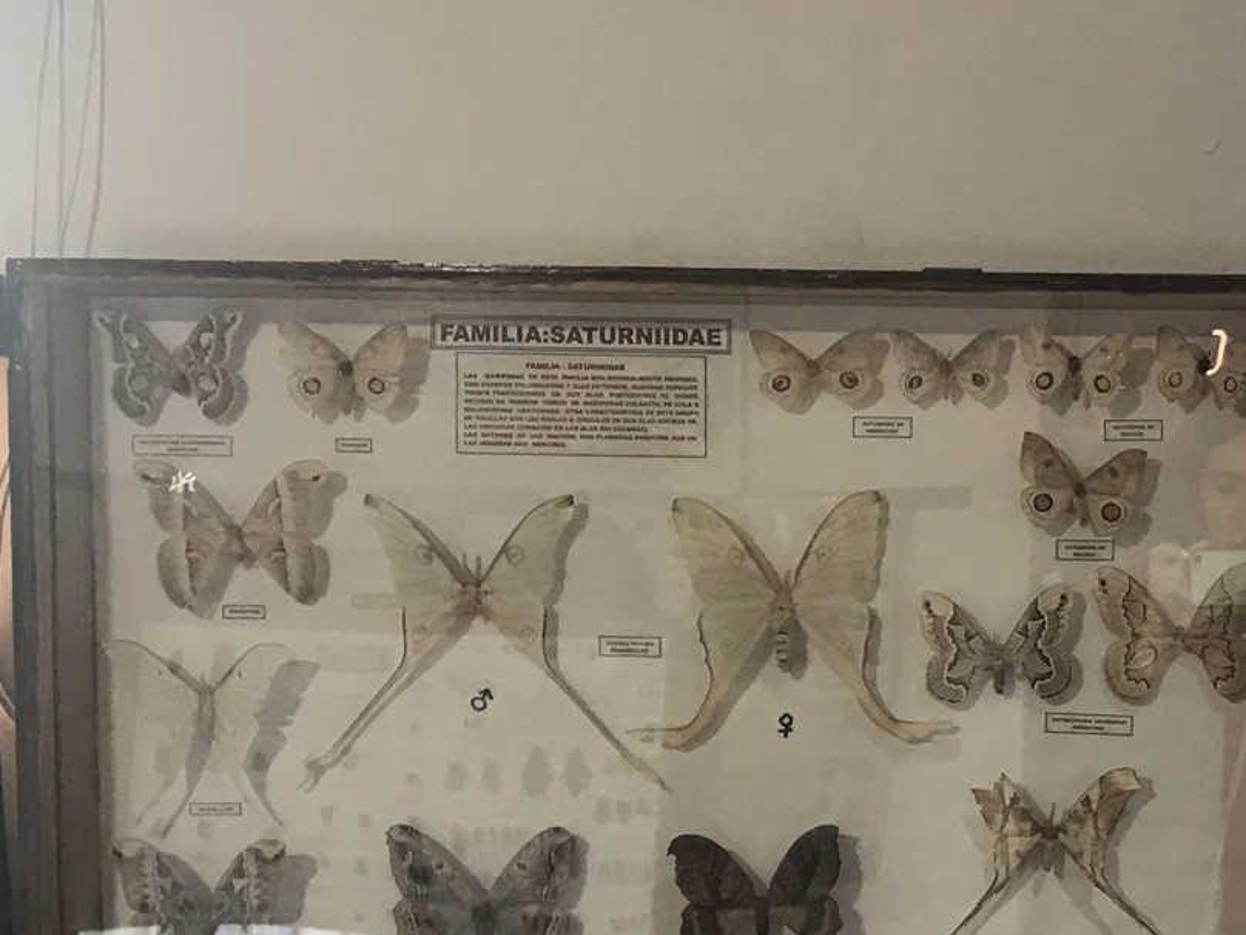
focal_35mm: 71
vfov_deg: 20.4
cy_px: 802
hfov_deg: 26.6
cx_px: 1098
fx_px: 2556
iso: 40
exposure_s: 1/17
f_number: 1.8
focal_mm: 3.99
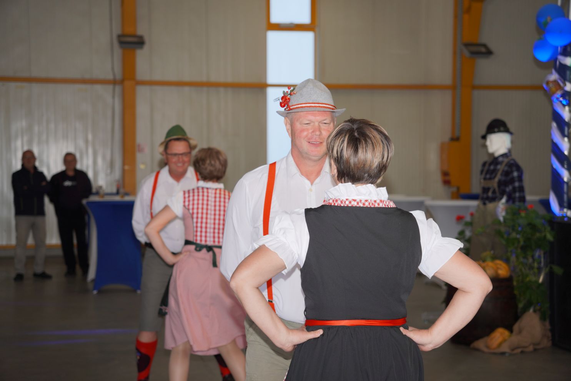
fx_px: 1189
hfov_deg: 27.0
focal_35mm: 75
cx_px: 286
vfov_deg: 18.2
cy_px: 190
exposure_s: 1/200
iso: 100
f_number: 3.2
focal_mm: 50
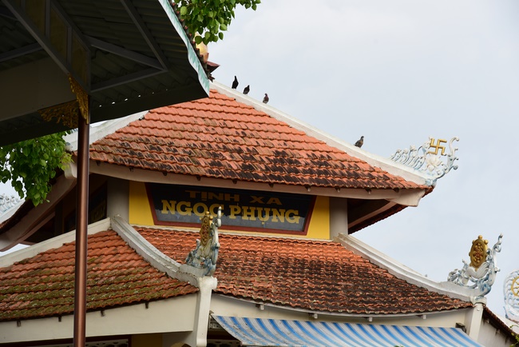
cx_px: 260
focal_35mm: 86
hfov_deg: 23.6
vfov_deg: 15.9
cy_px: 174
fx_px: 1240
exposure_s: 1/100
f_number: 6.3
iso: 100
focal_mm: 86
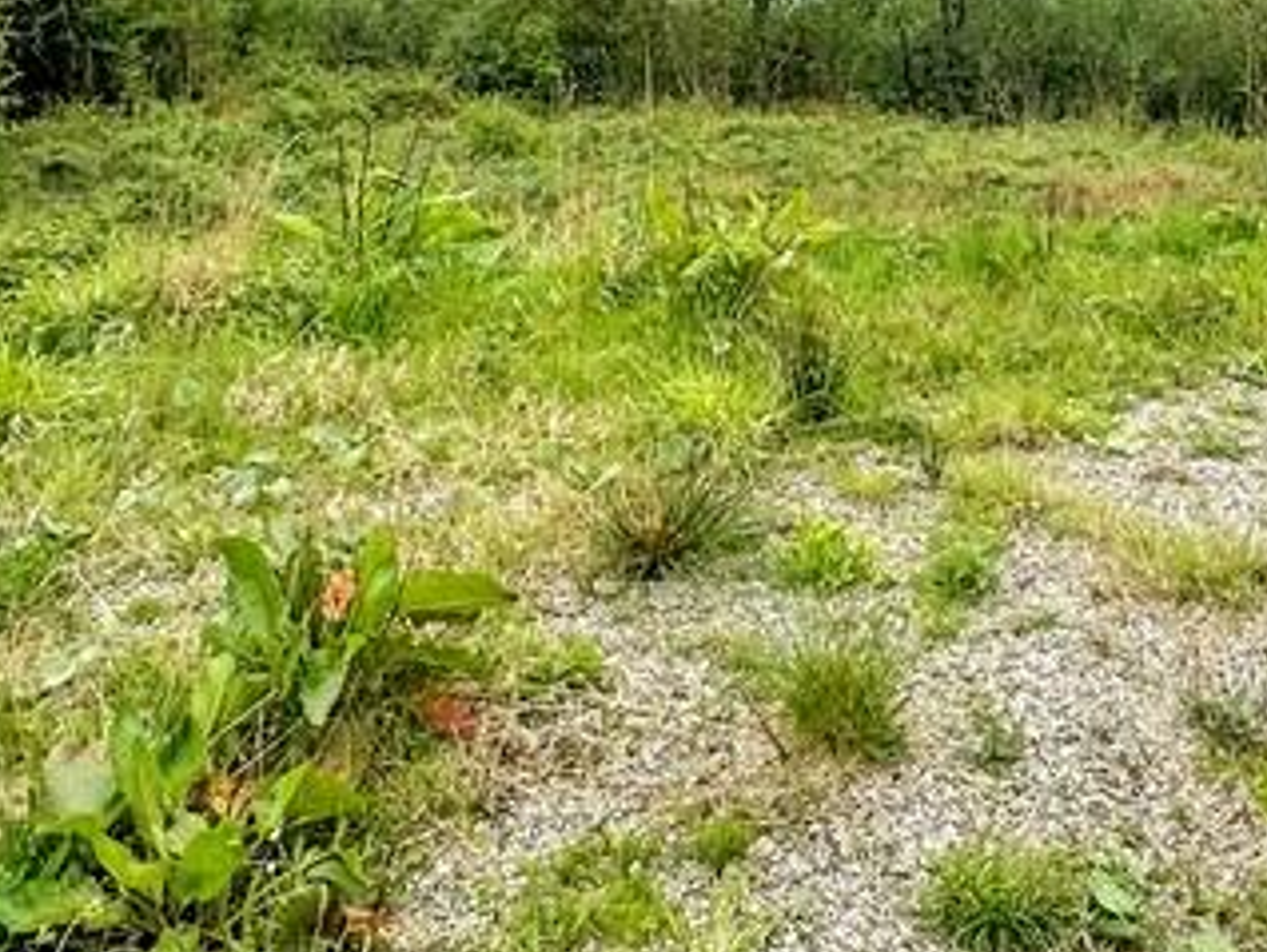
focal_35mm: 44
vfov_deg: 28.1
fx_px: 1612
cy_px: -231
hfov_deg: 42.2
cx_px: 873
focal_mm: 2.22
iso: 50
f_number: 2.2
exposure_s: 1/2747
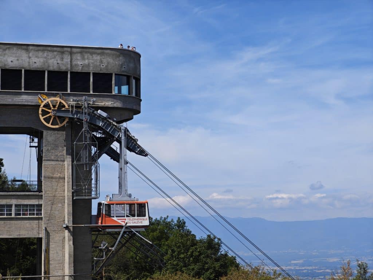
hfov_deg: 26.0
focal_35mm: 75
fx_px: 808
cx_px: 186
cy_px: 140
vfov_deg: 19.6
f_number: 1.8
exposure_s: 1/2764
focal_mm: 12.28
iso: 50
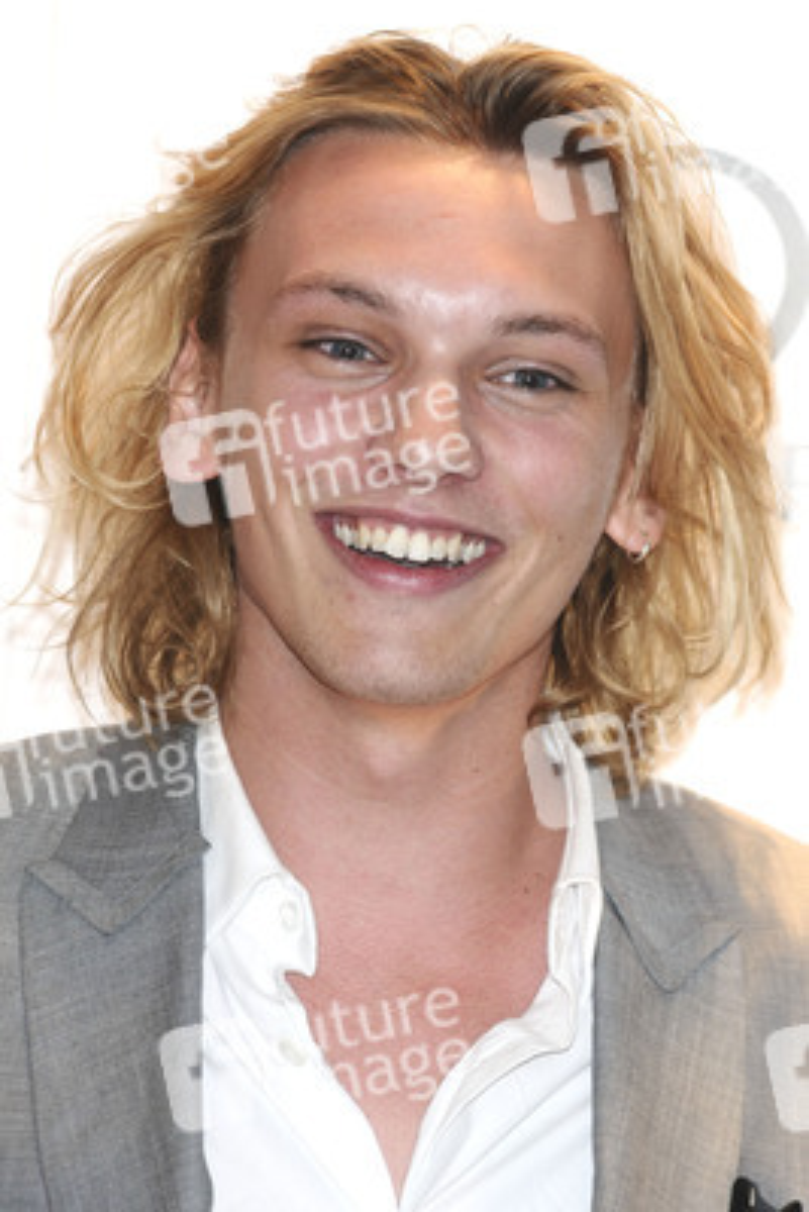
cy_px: 606
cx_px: 404
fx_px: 8840
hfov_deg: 5.2
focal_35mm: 262
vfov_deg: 7.8
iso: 250
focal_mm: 175
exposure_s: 1/200
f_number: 4
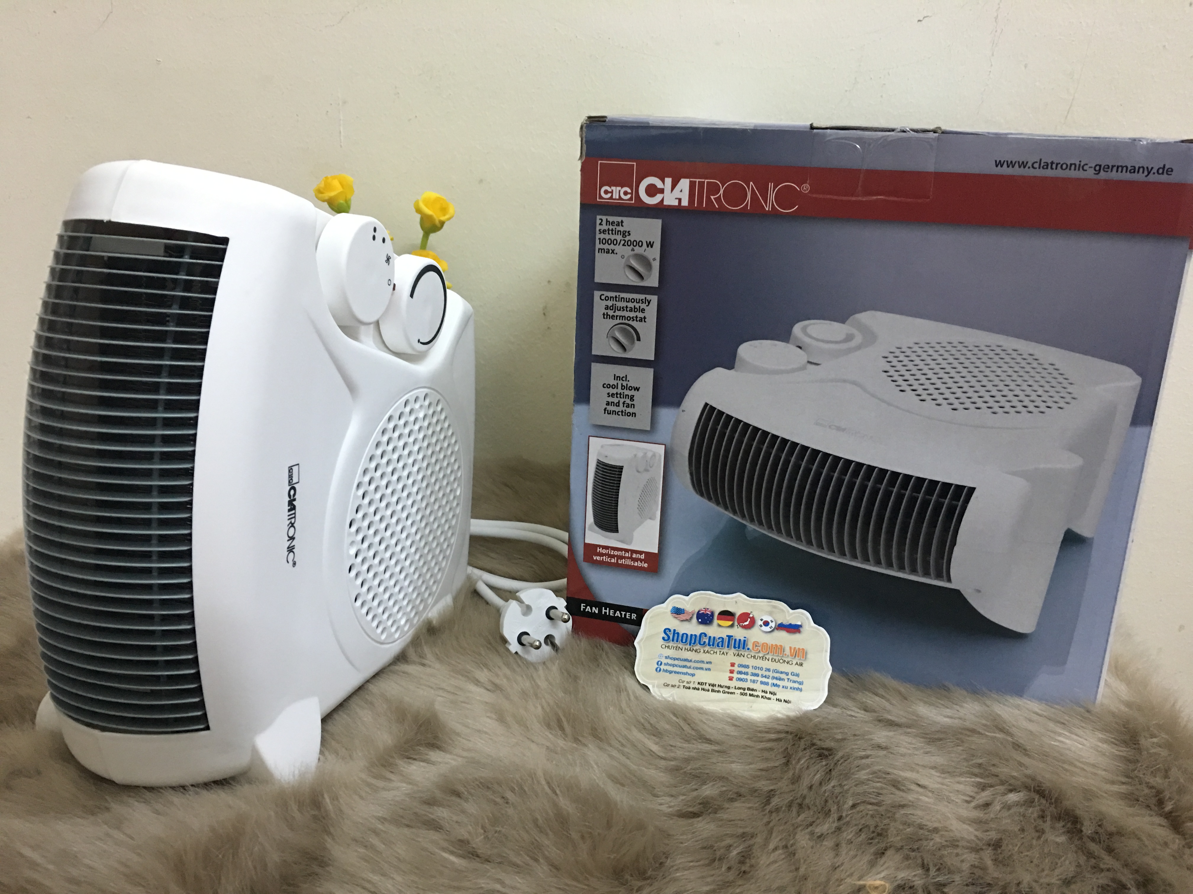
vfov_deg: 48.2
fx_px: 999
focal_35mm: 29
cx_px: 596
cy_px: 447
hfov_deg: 61.7
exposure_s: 1/10
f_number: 2.2
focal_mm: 4.15
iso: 100
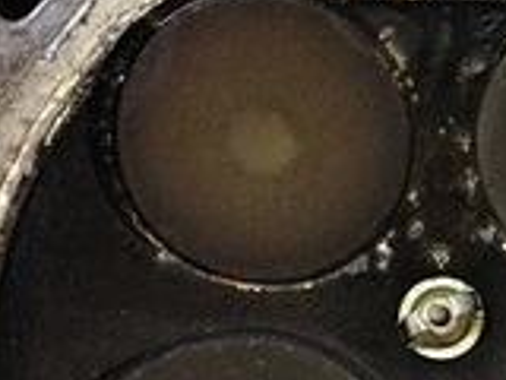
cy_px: 336
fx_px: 1930
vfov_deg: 11.2
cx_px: 803
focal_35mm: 132
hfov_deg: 13.8
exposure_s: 1/20
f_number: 2.4
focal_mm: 4.12
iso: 400
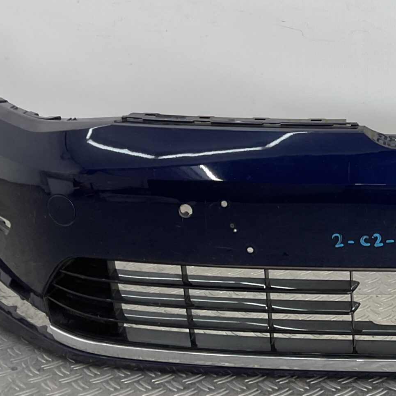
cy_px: 91
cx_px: 430
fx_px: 880
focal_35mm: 68
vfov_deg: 25.0
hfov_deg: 23.8
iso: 16
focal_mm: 3
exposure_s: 1/171
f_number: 1.8
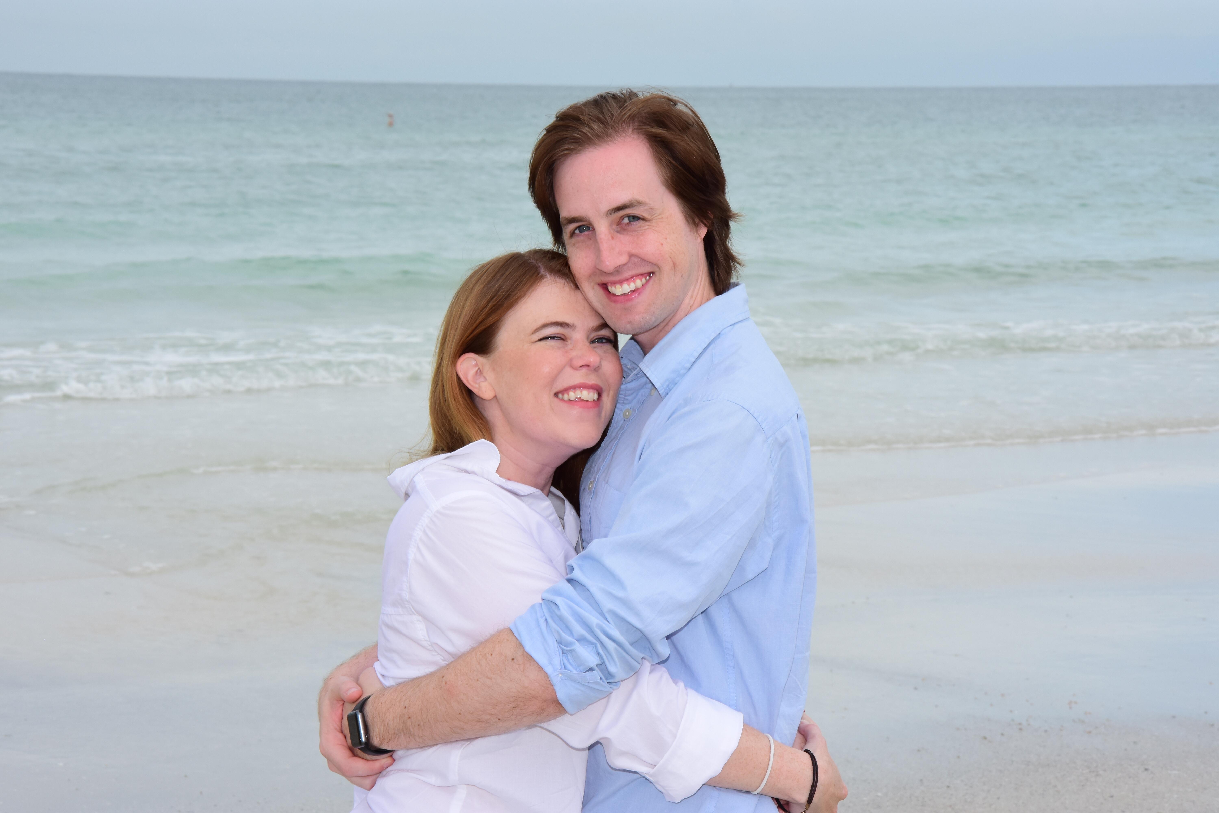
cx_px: 610
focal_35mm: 112
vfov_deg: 12.2
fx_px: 3809
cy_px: 406
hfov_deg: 18.2
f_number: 14
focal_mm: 75
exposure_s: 1/250
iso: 500
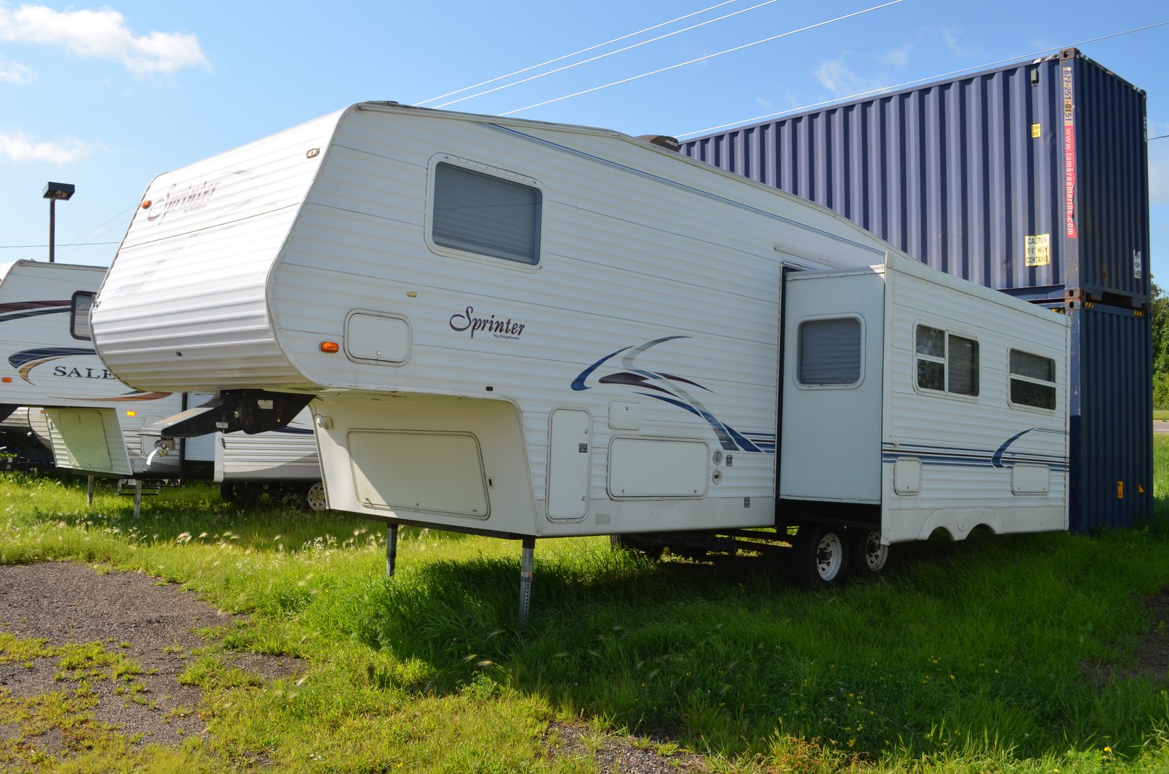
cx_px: 584
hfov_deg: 57.3
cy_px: 387
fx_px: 1069
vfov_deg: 39.8
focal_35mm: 33
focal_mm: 22
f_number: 10
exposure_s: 1/200
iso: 100
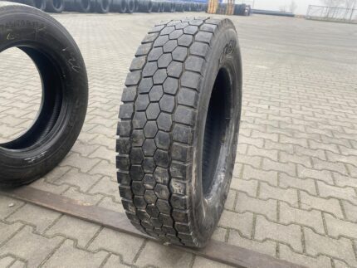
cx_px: 178
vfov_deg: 53.1
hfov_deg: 67.3
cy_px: 134
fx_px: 268
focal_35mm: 26
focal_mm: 4.25
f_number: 1.8
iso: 64
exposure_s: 1/122
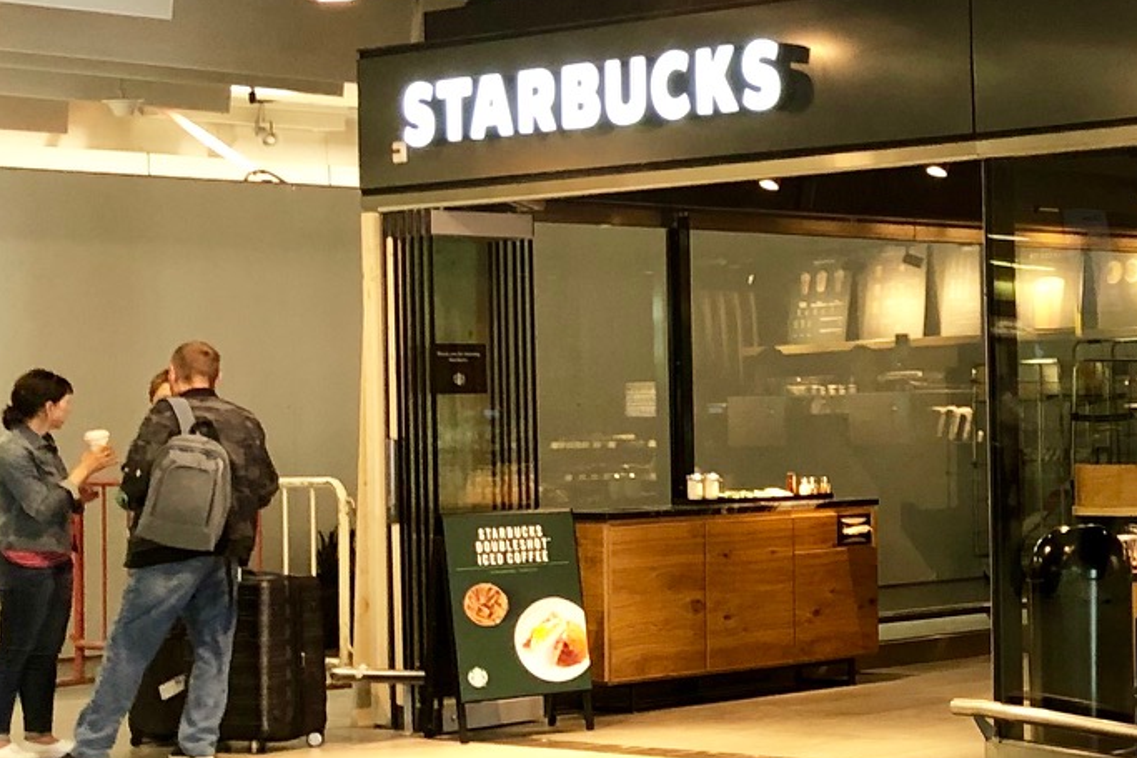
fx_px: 2715
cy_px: 438
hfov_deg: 20.5
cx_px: 1661
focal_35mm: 86
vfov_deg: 15.9
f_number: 1.8
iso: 40
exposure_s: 1/17
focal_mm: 3.99
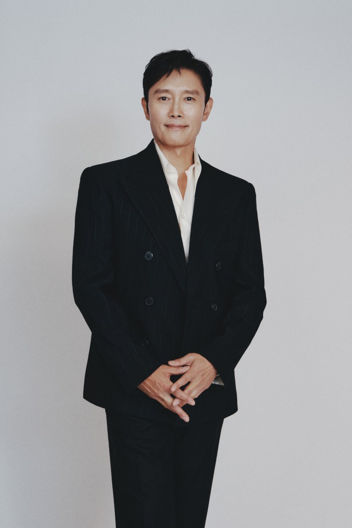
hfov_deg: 19.5
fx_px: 1027
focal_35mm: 70
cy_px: 264
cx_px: 176
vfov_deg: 28.8
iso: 1600
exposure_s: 1/125
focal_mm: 46.7
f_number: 9
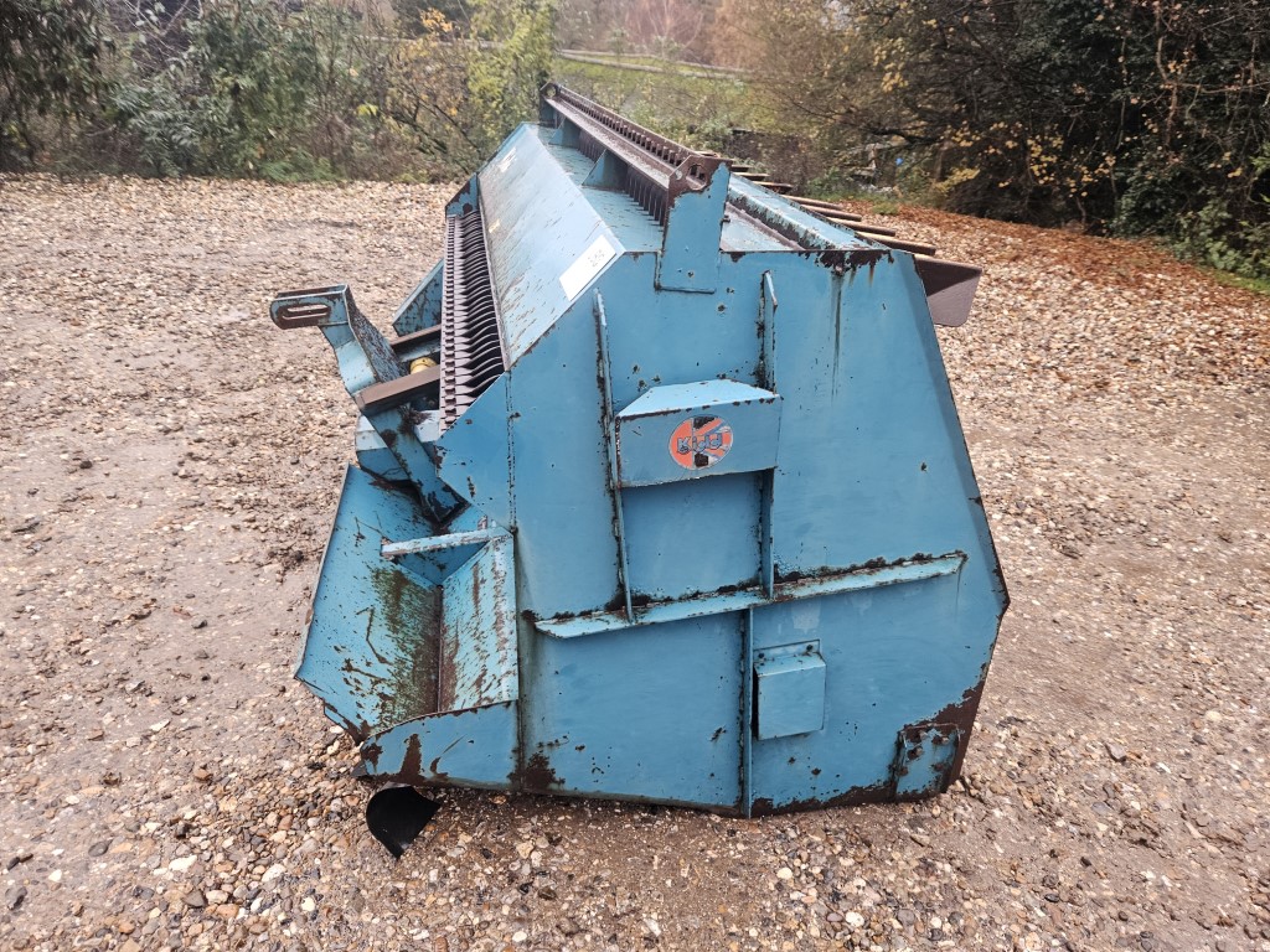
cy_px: 476
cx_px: 635
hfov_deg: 73.9
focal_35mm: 23
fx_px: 844
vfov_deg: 58.9
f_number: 1.8
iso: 250
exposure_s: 1/142
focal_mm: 5.4
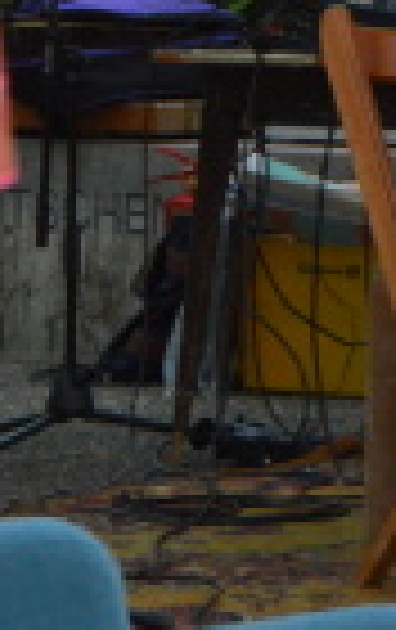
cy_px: -202
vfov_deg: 5.2
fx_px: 6949
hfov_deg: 3.3
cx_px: 576
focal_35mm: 404
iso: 1100
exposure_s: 1/60
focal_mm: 65
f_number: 5.3
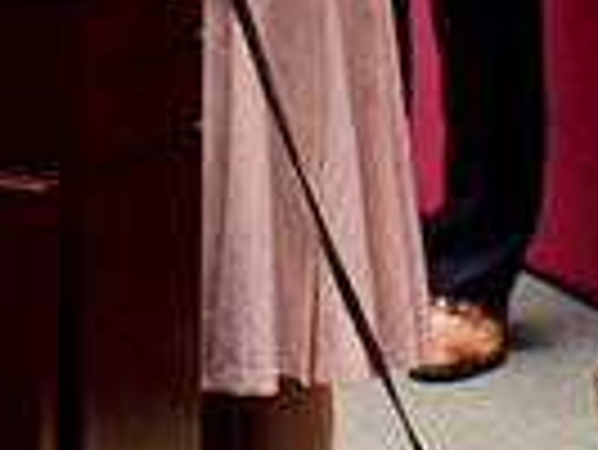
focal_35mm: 1342
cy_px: 43
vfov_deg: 1.1
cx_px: 202
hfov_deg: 1.5
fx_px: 23204
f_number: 5.6
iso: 6400
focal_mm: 290
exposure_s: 1/200
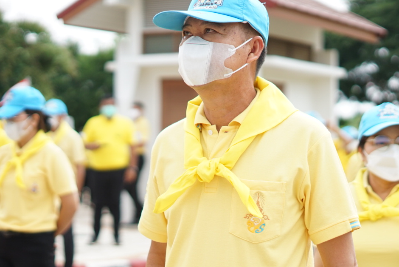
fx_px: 954
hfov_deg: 23.6
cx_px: 224
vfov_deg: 15.9
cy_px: 126
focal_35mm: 86
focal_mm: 50
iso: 400
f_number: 1.8
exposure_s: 1/5000
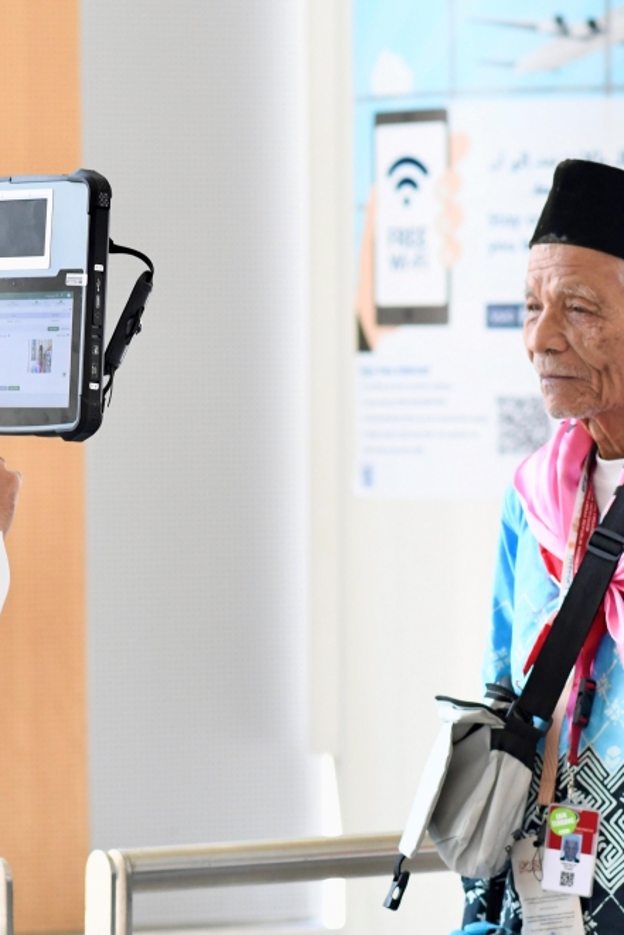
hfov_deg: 7.2
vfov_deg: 10.7
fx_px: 4989
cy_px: 467
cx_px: 171
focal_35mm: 192
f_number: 4.5
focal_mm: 85
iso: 1600
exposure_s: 1/100
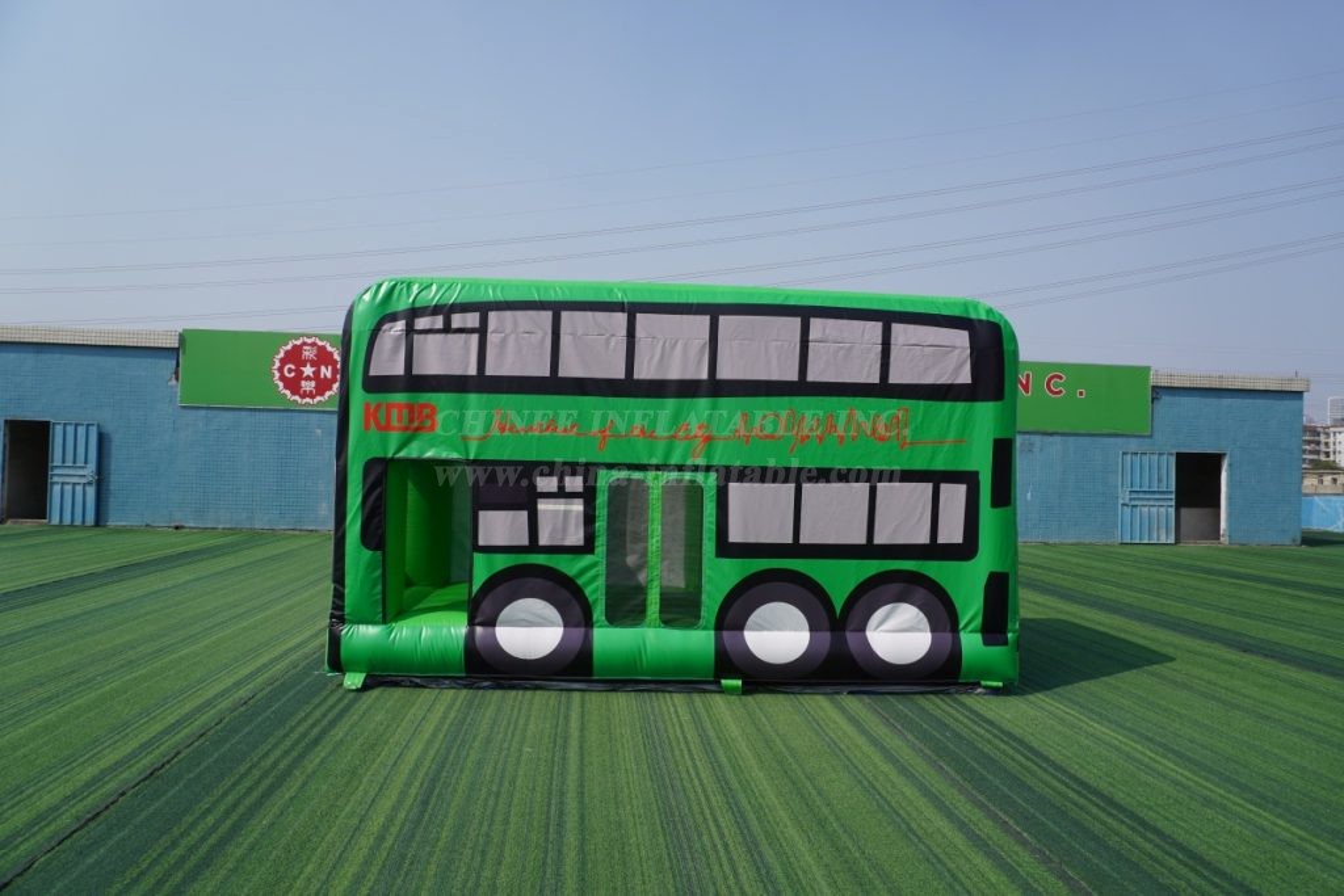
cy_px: 448
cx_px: 672
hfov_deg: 73.7
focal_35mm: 24
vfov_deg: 53.1
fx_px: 896
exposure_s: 1/400
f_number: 7.1
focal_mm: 16
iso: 100
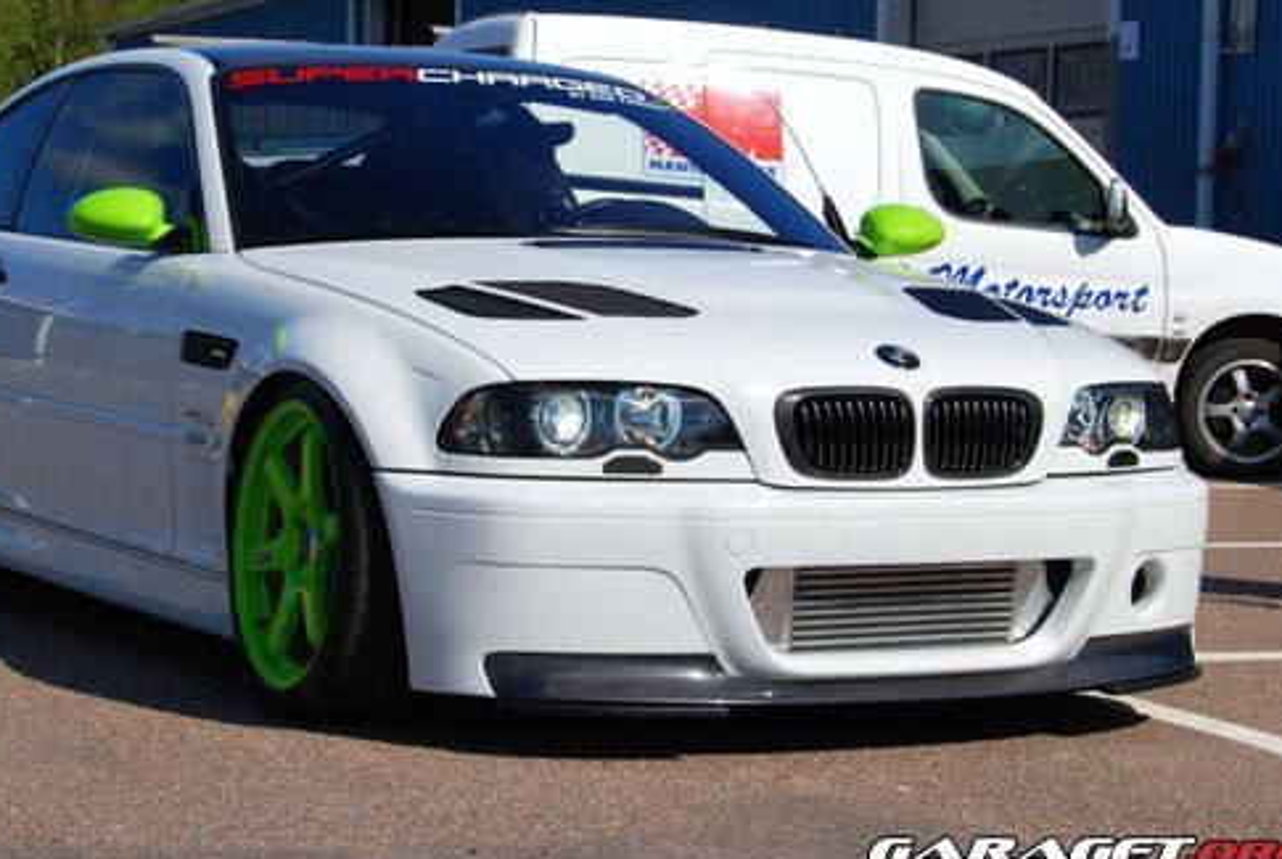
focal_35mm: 91
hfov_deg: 22.3
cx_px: 476
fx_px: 3246
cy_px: 312
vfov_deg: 15.1
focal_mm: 46
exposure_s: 1/800
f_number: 14
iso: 500
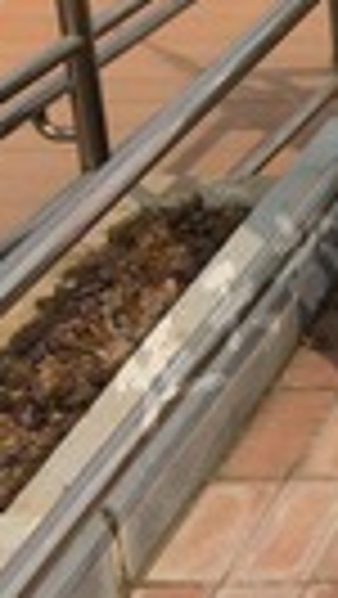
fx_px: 1892
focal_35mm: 119
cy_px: -169
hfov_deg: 8.3
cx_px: 1095
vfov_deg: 17.0
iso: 32
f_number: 2.2
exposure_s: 1/3165
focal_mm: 4.15
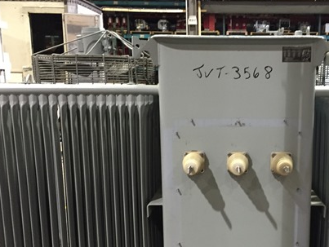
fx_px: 438
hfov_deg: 40.3
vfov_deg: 31.3
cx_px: 238
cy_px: 169
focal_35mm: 46
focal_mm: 4.15
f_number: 2.2
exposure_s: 1/17
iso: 250
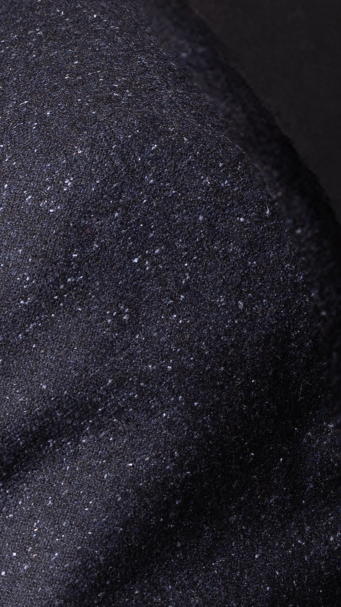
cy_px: 223
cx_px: -336
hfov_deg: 2.9
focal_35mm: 419
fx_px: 6737
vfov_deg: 5.2
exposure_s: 1/160
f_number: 7.1
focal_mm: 85
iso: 160
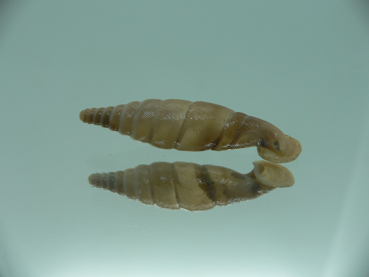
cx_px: 184
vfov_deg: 40.7
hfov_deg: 52.6
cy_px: 138
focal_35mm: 35
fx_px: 373
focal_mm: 4.6
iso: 80
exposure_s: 1/80
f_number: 2.8
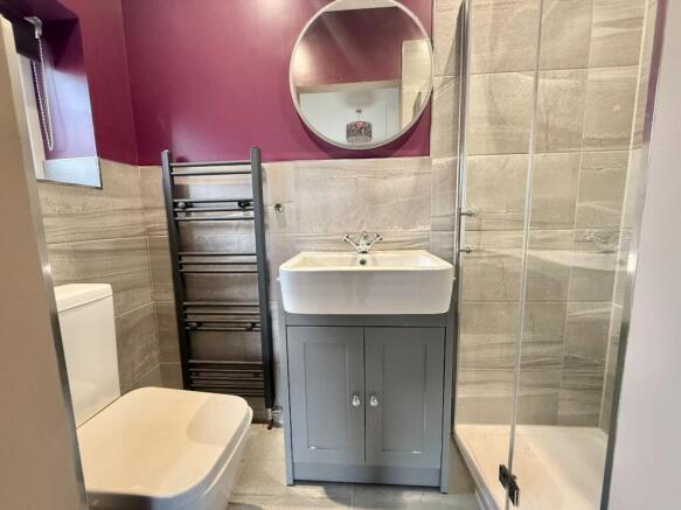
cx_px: 340
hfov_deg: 102.1
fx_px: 275
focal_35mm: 14
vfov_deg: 85.7
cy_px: 255
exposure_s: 1/62
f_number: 2.2
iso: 320
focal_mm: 2.22
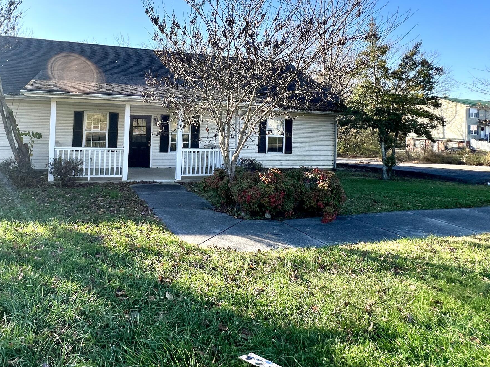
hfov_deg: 74.3
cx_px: 168
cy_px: 111
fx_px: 311
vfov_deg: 59.1
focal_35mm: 22
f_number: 1.8
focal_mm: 1.57
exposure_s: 1/451
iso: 32
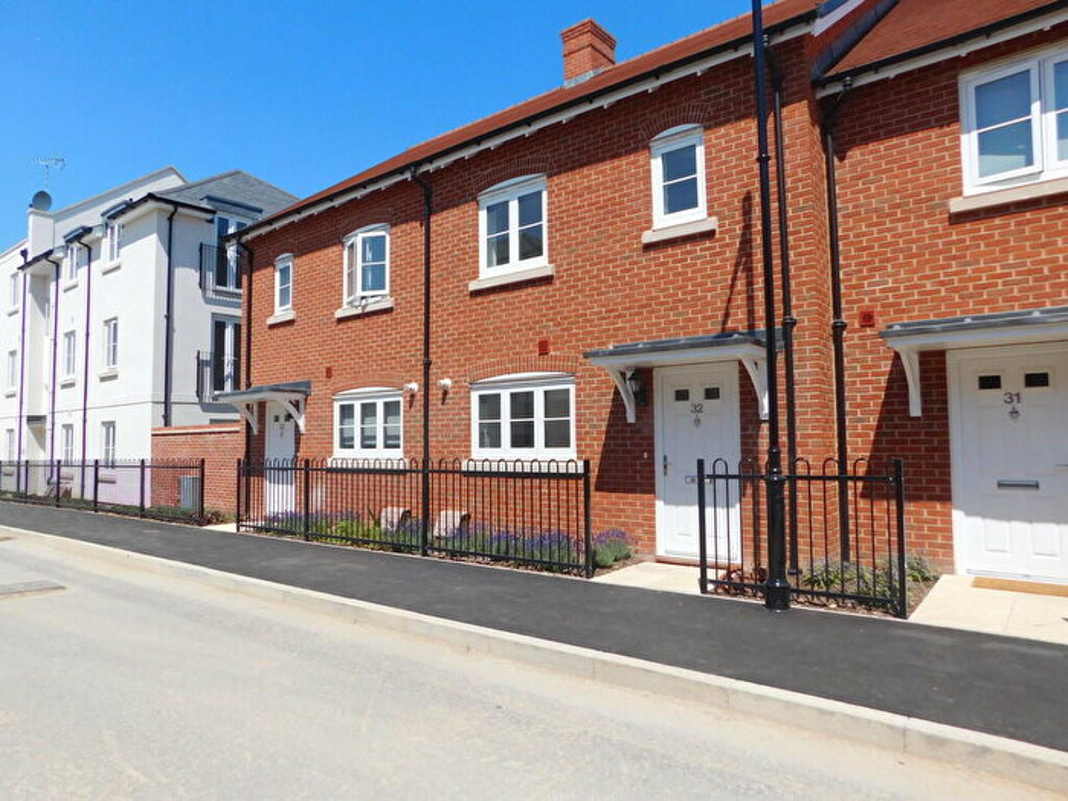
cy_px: 400
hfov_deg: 73.9
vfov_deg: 58.9
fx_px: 710
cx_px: 534
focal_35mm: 23
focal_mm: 4
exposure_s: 1/640
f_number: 6
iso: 125
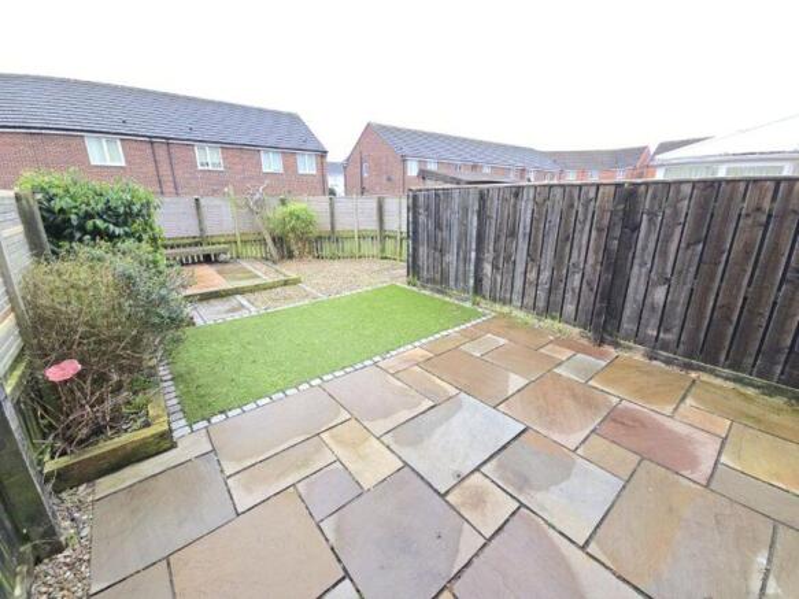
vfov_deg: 89.9
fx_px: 300
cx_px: 400
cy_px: 300
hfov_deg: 106.2
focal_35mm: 13
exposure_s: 1/100
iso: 80
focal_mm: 2.2
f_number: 2.2
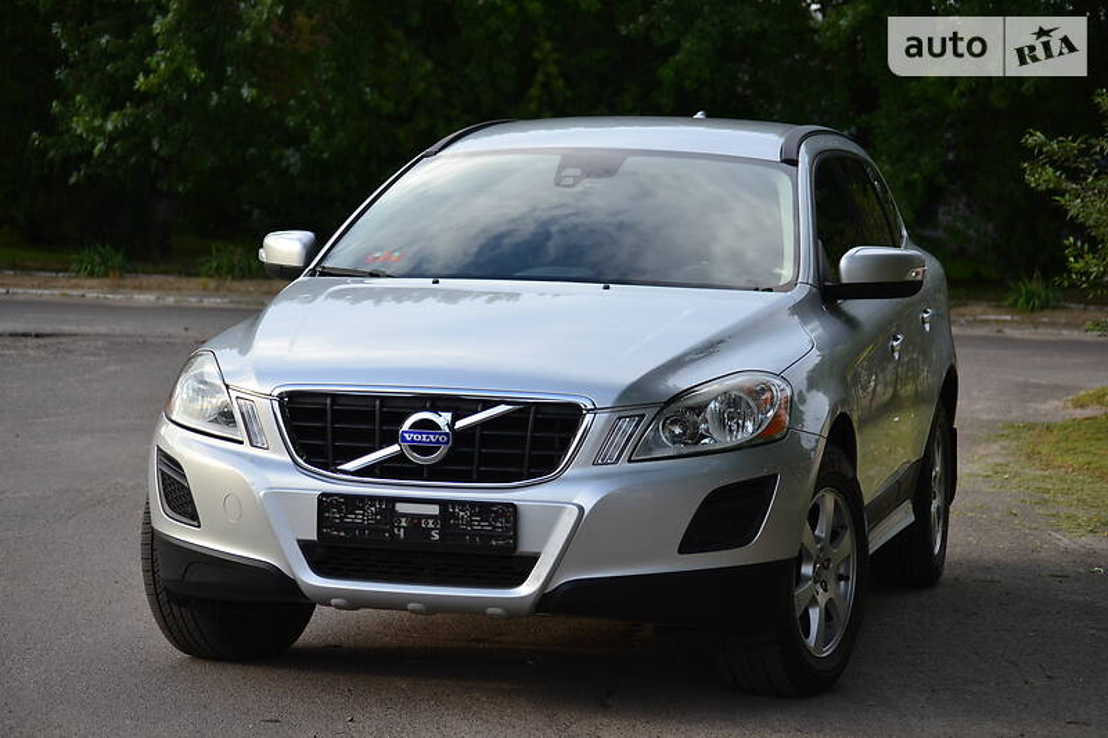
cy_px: 369
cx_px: 554
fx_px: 2862
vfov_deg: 14.7
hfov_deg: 21.9
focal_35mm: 93
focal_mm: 62
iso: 200
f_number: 4.5
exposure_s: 1/320
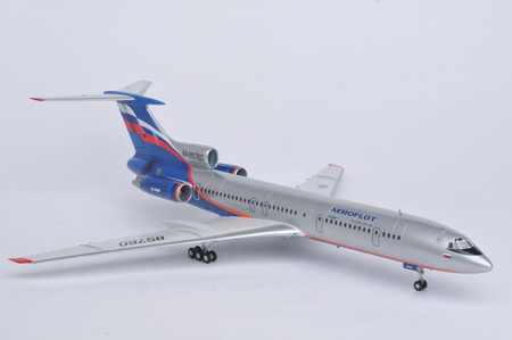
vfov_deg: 15.2
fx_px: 1279
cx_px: 256
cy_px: 170
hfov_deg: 22.6
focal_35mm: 90
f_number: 36
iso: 200
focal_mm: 60
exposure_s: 1/125
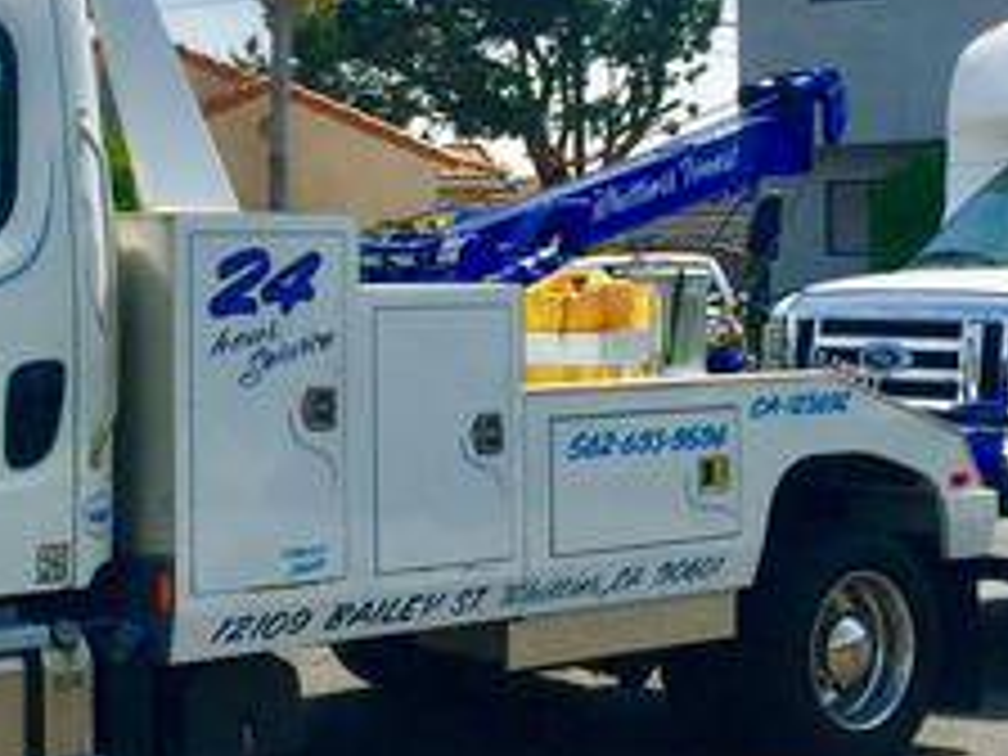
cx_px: 335
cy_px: 342
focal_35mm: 80
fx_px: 2330
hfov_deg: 24.3
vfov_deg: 18.4
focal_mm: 4.15
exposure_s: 1/3300
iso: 32
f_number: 2.2
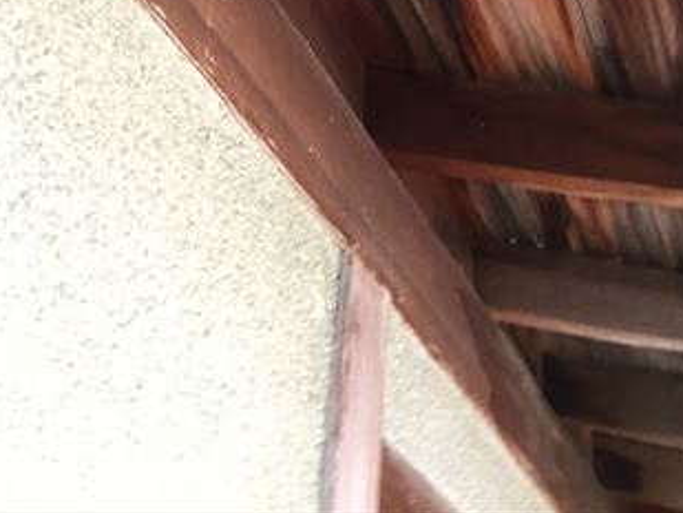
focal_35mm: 60
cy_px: -15
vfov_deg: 23.3
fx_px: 1184
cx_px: 661
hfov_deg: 30.2
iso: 125
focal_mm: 4.15
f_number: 2.2
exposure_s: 1/30
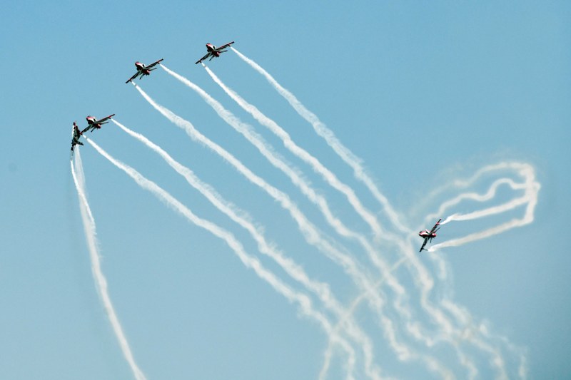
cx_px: 286
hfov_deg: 10.3
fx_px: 3171
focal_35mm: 200
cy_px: 190
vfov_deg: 6.9
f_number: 8
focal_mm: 200
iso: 250
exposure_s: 1/2000
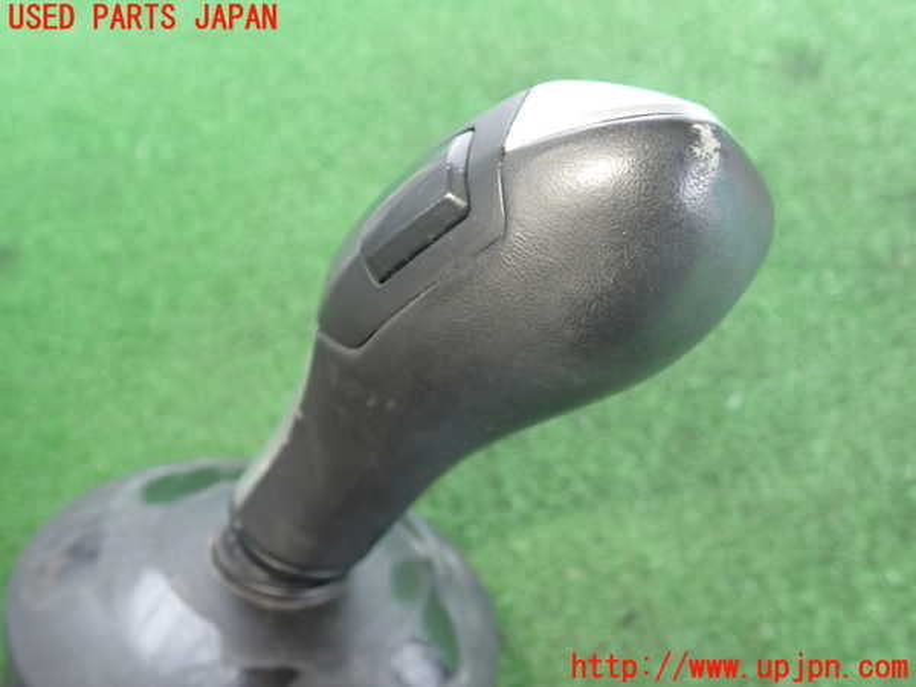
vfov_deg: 46.8
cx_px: 458
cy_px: 344
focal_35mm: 30
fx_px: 794
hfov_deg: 60.0
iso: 400
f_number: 2.3
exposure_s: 1/30
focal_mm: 5.4
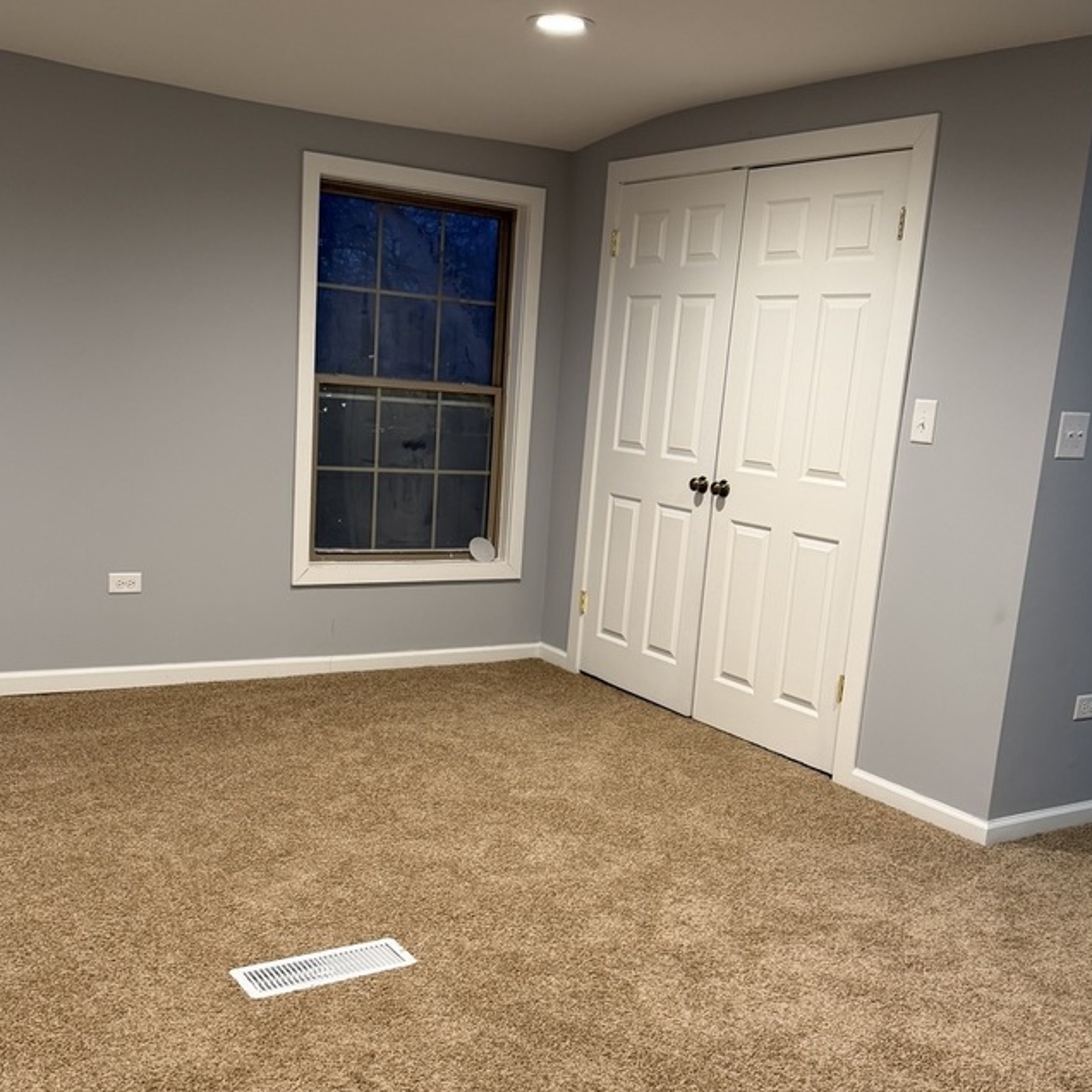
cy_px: 651
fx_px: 1285
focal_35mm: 36
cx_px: 507
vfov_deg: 45.8
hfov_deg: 46.0
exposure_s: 1/60
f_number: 1.78
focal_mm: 6.76
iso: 160
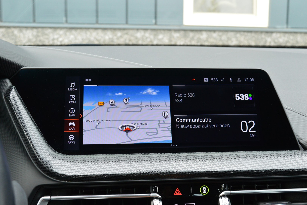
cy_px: 102
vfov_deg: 29.9
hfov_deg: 43.6
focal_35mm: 45
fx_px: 384
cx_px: 154
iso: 800
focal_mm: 30
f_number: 9
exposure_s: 1/125
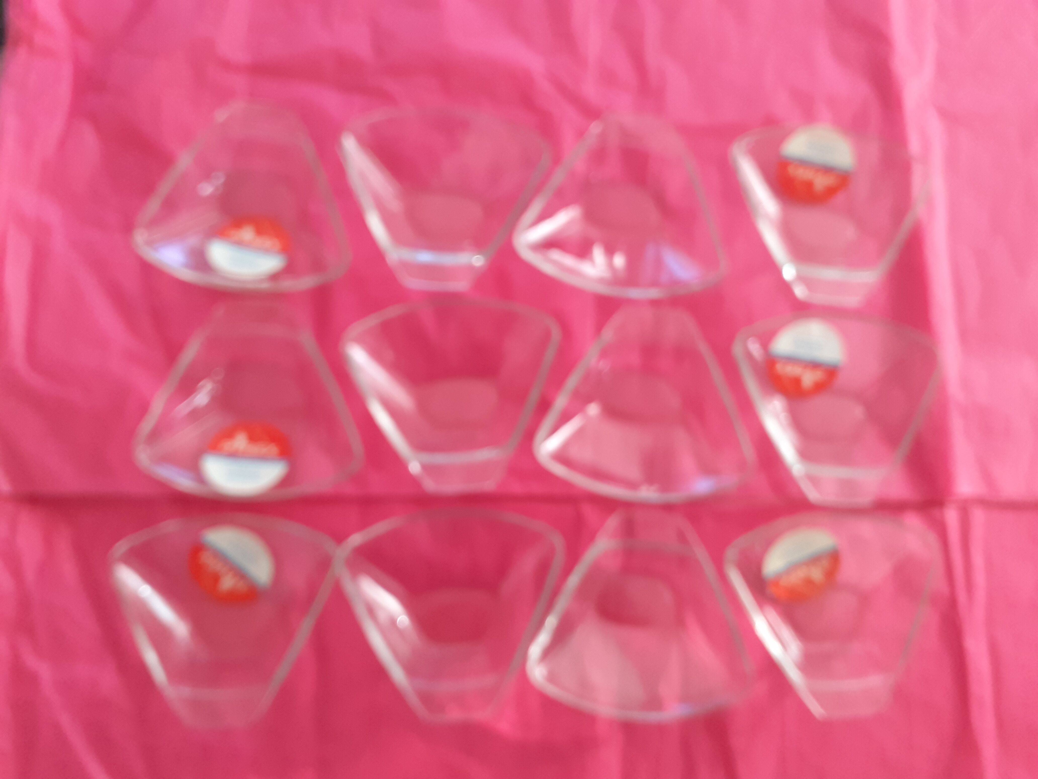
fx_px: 810
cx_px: 519
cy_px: 390
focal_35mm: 27
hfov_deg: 65.3
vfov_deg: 51.4
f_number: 1.9
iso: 100
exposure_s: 1/50
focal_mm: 3.6
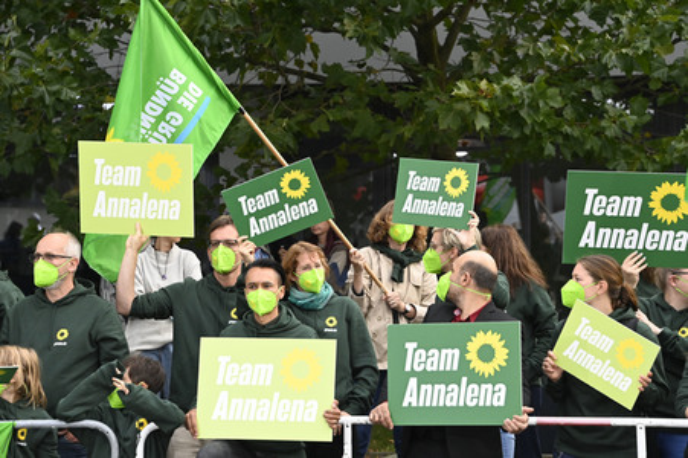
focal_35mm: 145
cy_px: 229
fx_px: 2769
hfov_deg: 14.2
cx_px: 344
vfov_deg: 9.4
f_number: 6.3
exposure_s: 1/400
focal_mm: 145
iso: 5000
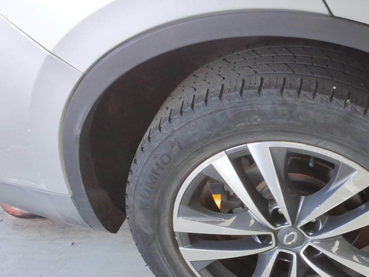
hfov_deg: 30.0
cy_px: 216
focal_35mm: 63
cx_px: 293
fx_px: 672
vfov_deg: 23.0
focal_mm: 2.91
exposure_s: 1/123
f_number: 1.9
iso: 32
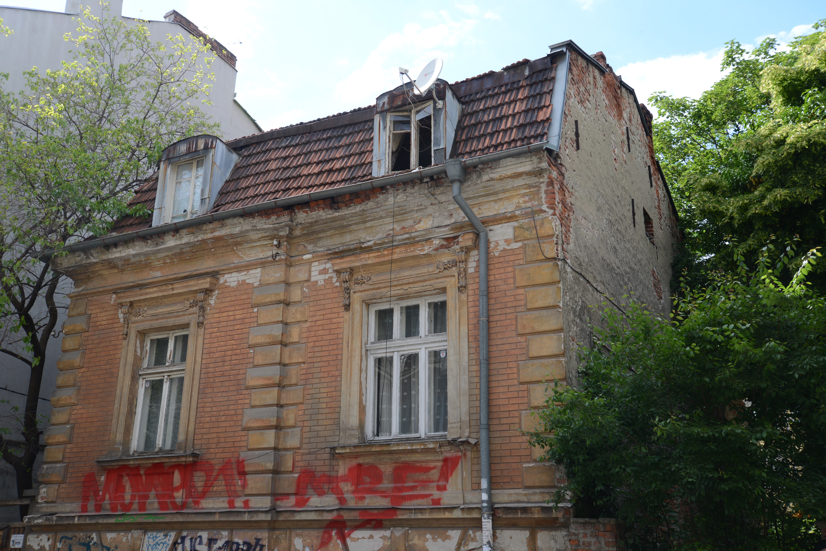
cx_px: 413
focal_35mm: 36
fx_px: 826
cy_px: 276
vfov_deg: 36.9
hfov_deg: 53.1
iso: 250
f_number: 8
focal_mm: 36
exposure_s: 1/250
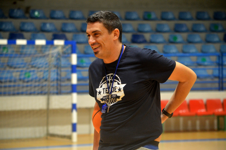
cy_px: 75
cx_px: 113
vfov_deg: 8.7
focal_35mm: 158
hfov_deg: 13.0
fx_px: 988
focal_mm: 105
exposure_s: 1/200
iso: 1600
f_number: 4.8
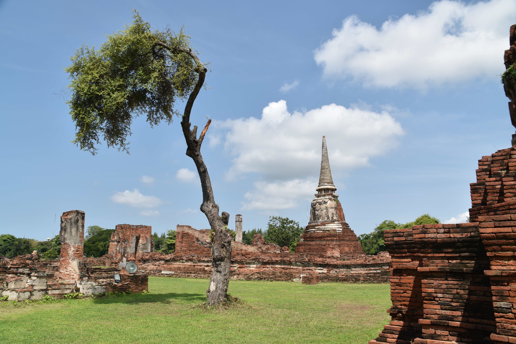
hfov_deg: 67.4
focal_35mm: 27
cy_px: 172
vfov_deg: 47.9
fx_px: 387
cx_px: 258
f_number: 9
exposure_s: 1/320
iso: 100
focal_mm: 18
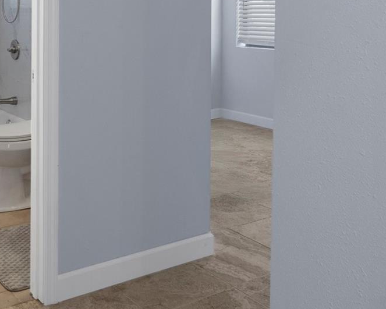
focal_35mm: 44
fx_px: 504
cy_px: 23
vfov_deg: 32.2
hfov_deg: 40.4
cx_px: 84
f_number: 8
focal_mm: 13
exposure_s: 1/3
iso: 320
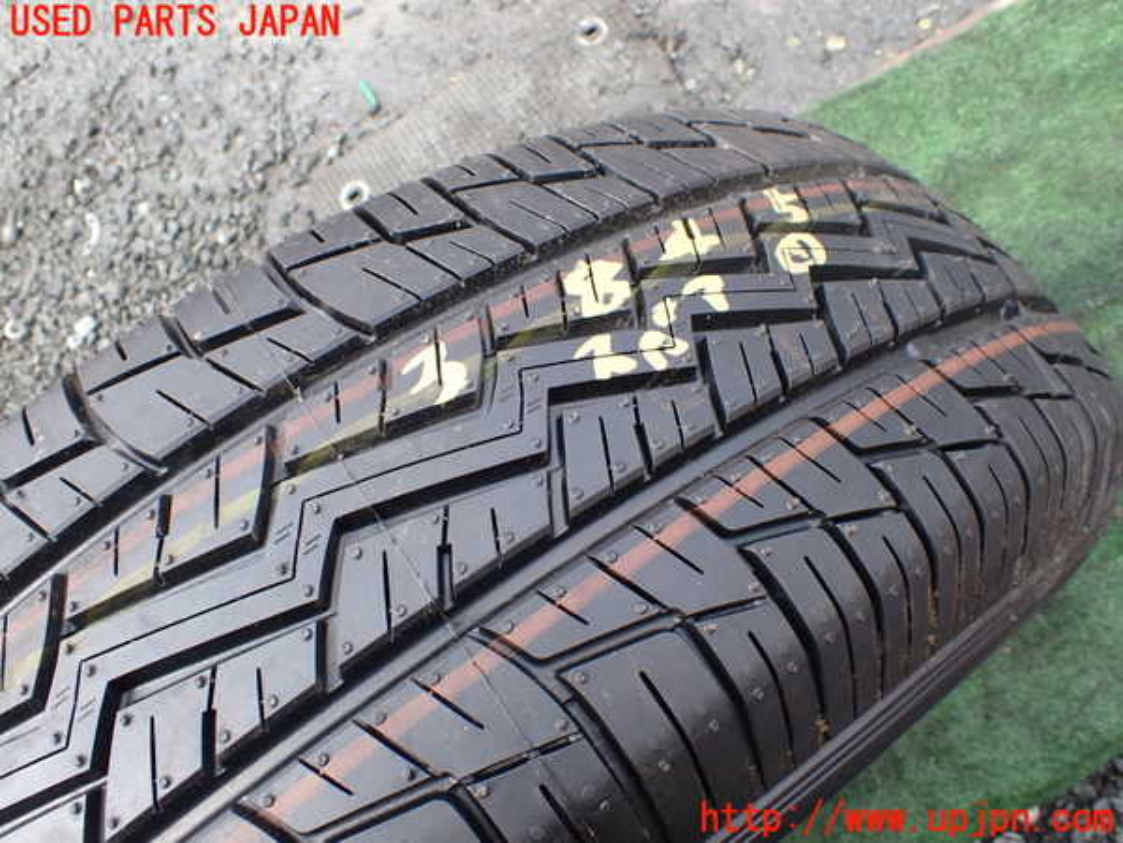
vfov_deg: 46.8
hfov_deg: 60.0
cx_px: 562
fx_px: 973
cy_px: 422
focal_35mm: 30
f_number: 3.2
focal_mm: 5.4
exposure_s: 1/160
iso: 100
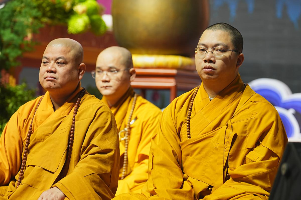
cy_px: 100
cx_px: 150
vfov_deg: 6.4
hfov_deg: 9.5
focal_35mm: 216
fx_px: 1806
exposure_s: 1/100
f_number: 2.8
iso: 1000
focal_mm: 144
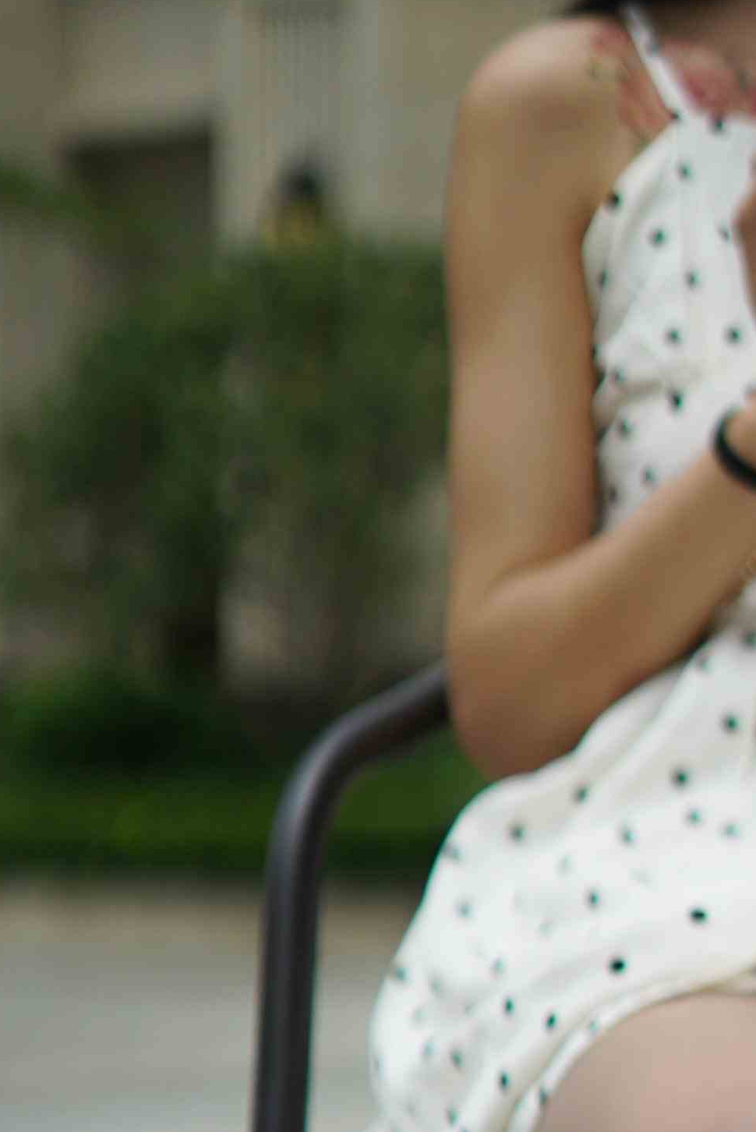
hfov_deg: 9.3
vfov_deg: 13.7
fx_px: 4592
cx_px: 858
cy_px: 1286
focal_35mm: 146
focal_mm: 50
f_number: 1.8
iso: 200
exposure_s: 1/8000
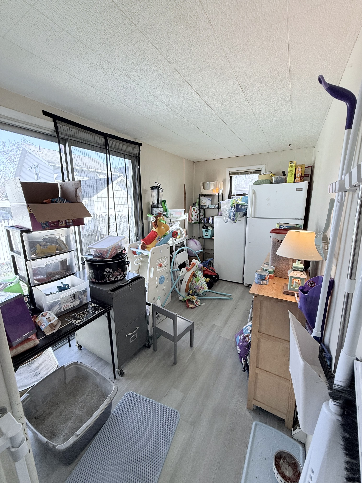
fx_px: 195
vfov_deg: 102.1
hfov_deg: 85.7
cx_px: 181
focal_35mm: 14
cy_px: 242
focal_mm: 2.22
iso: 80
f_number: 2.2
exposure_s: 1/99
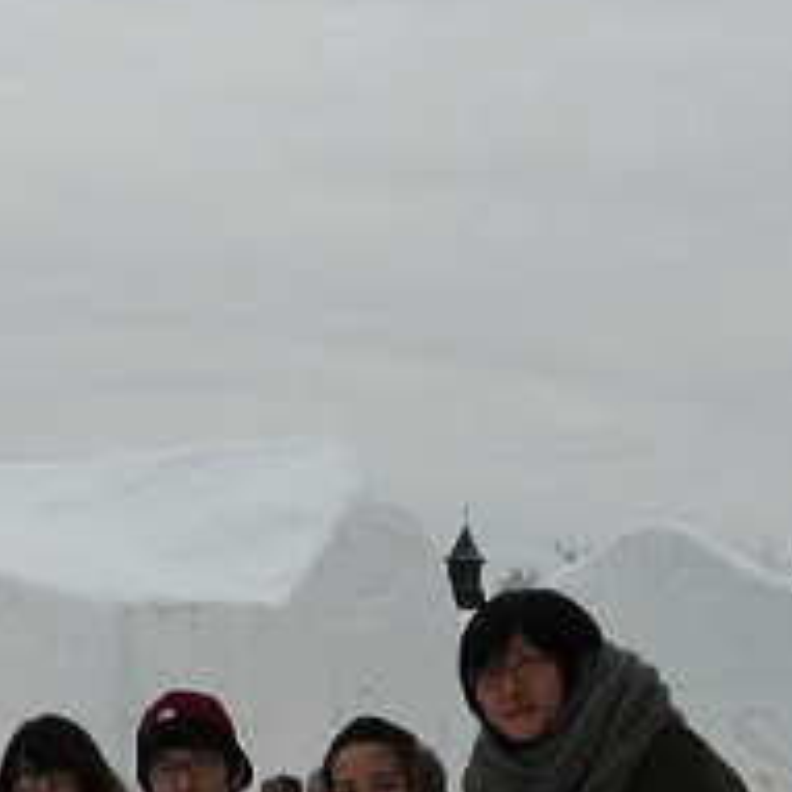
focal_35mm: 89
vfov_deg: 18.4
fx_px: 2304
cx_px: 21
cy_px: 972
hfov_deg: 19.0
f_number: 2.8
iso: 160
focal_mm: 4.6
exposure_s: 1/125
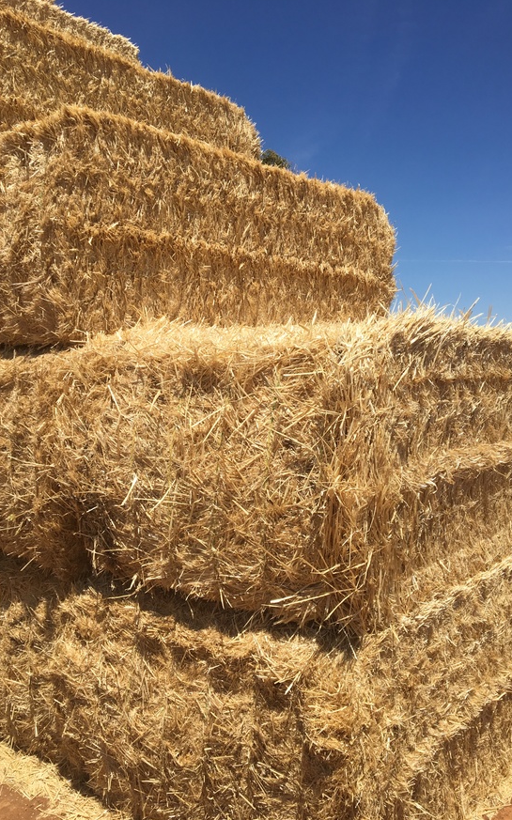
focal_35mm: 31
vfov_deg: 61.3
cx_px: 277
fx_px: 693
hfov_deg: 40.5
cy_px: 410
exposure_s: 1/2481
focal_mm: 4.15
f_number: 2.2
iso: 25
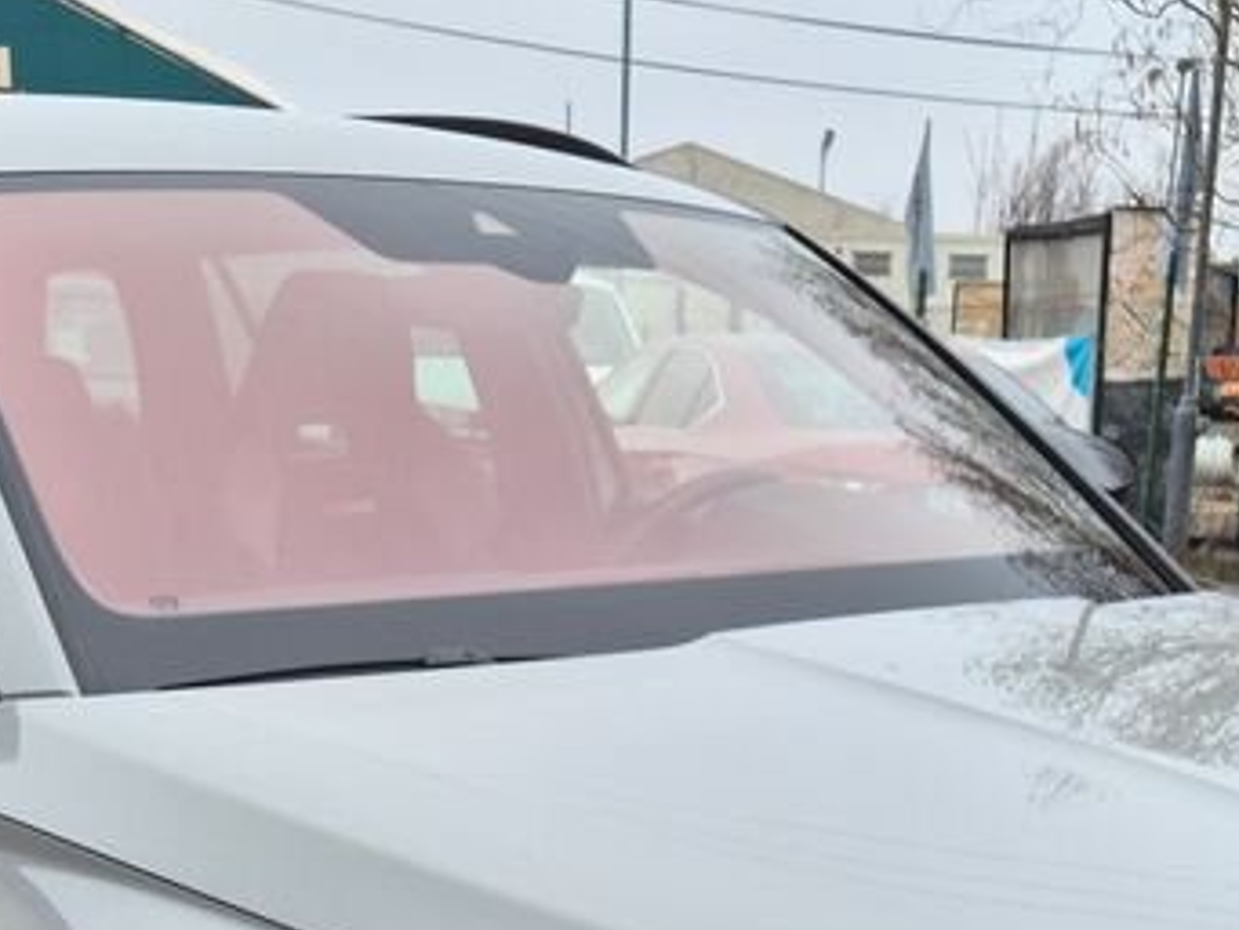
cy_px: 1210
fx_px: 2471
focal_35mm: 69
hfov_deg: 28.2
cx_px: 614
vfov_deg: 19.6
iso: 25
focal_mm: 5.4
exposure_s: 1/50
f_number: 1.8
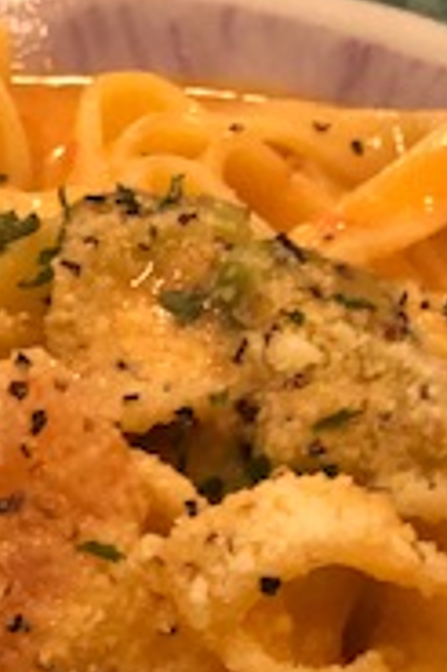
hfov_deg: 13.3
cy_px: 697
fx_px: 1885
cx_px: -4
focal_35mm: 101
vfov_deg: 19.5
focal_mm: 3.99
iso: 100
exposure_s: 1/6
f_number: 1.8
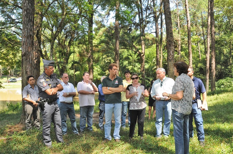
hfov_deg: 67.5
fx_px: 174
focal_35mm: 27
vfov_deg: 47.7
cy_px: 77
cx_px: 116
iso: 800
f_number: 9
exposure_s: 1/125
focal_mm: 18
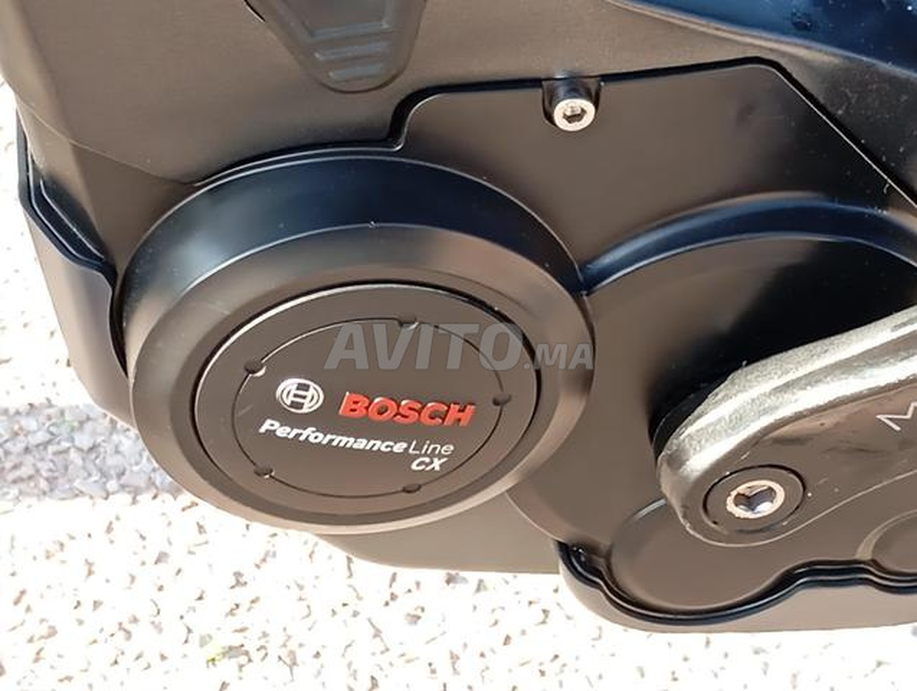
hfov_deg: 20.6
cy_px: 346
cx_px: 458
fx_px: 2521
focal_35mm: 95
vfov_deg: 15.6
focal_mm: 4.27
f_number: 1.8
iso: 179
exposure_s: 1/100
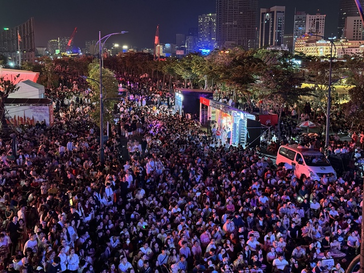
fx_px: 505
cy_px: 136
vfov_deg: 30.3
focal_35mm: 48
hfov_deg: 39.7
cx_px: 182
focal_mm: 6.76
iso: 640
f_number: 1.78
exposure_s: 1/24
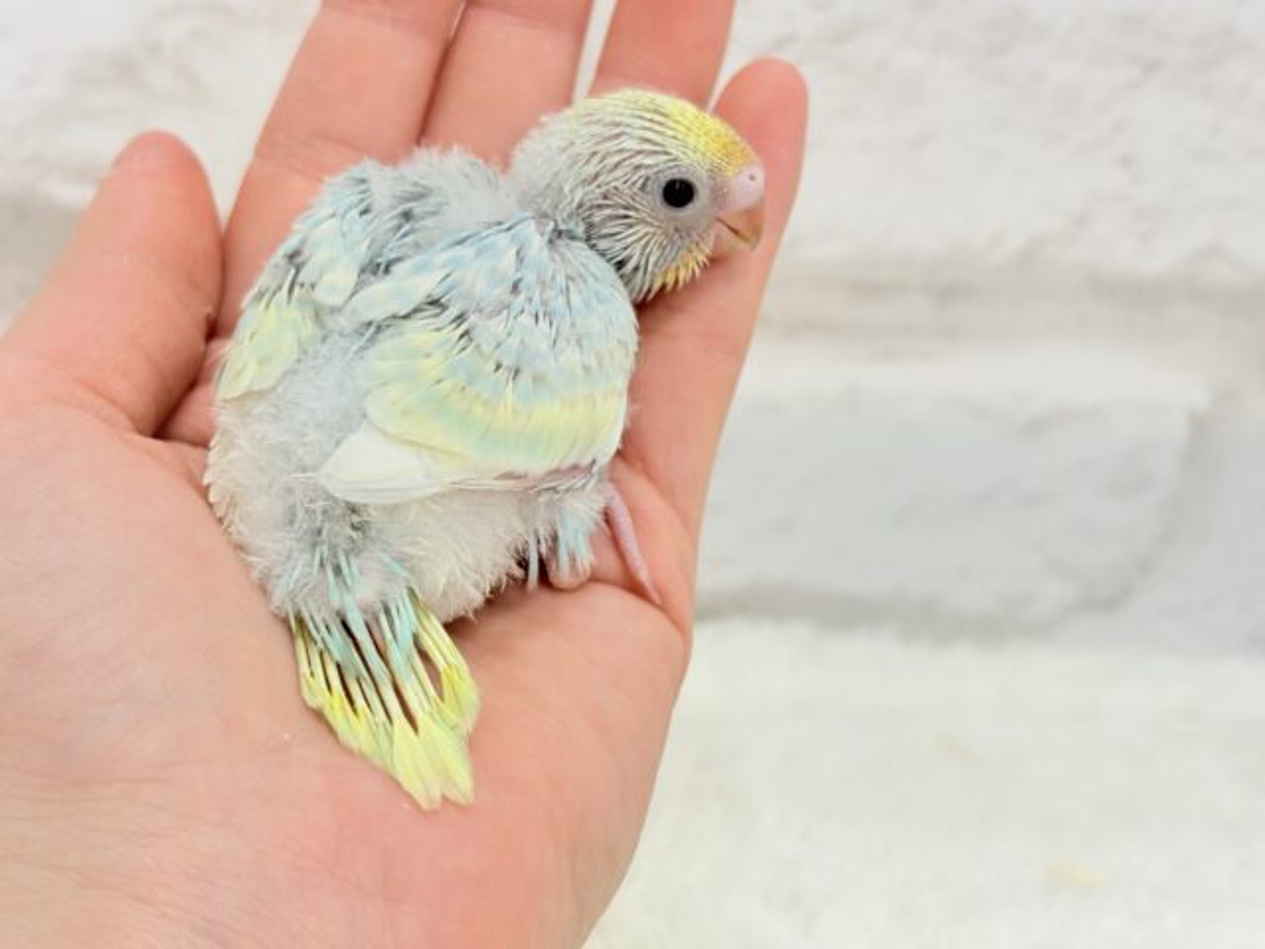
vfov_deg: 28.0
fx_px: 1900
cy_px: 474
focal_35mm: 52
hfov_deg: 36.8
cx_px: 632
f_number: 1.6
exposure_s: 1/50
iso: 40
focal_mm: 5.96
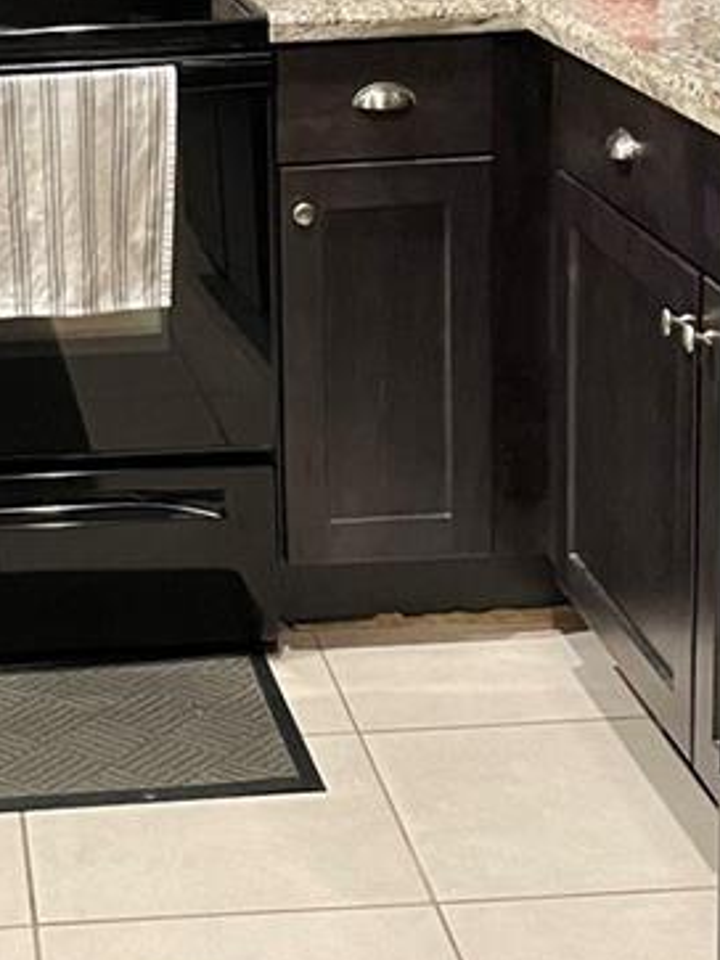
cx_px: -24
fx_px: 2386
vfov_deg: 22.5
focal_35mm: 86
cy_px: 212
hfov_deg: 16.7
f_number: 1.6
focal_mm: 4.2
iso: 400
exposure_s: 1/40
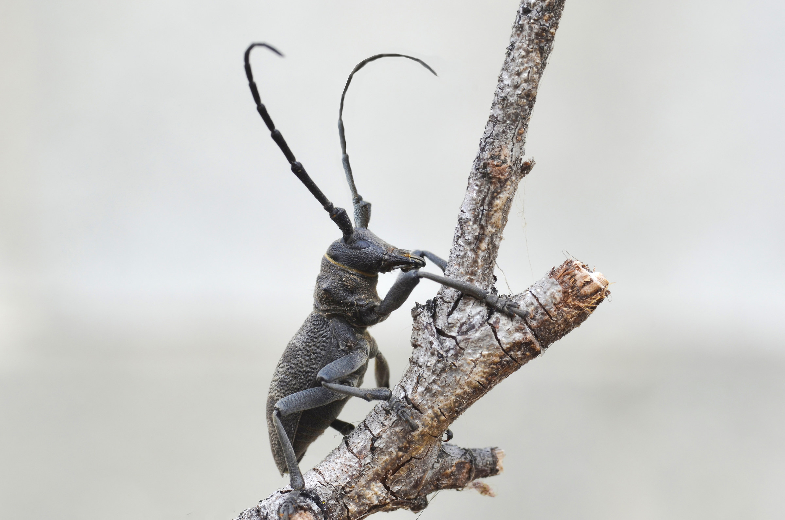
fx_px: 3427
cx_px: 392
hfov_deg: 13.1
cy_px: 260
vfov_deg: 8.7
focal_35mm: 158
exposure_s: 1/125
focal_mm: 105
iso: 320
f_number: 14
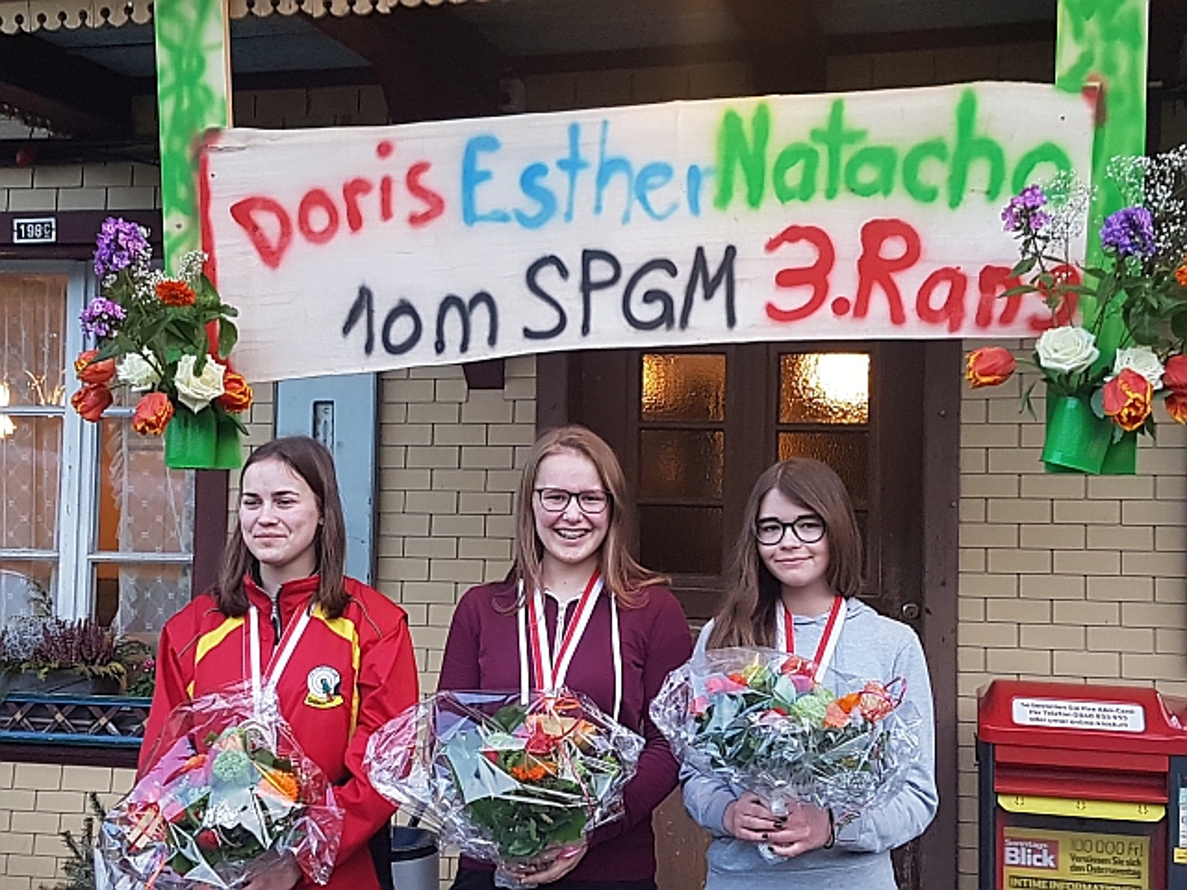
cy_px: 445
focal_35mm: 26
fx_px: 892
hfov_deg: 67.3
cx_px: 594
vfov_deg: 53.1
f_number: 1.7
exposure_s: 1/50
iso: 80
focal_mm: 4.2
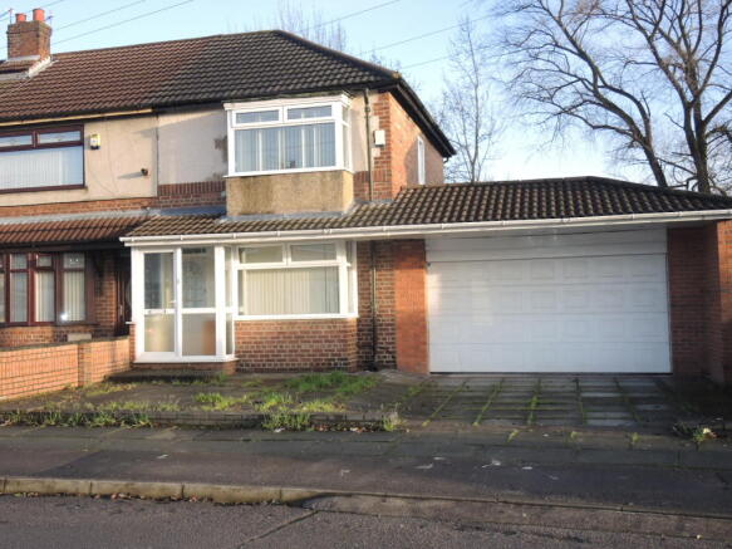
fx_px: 740
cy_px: 274
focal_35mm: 35
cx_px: 366
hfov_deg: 52.6
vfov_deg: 40.7
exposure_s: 1/1000
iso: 220
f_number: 2.2
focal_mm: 7.6
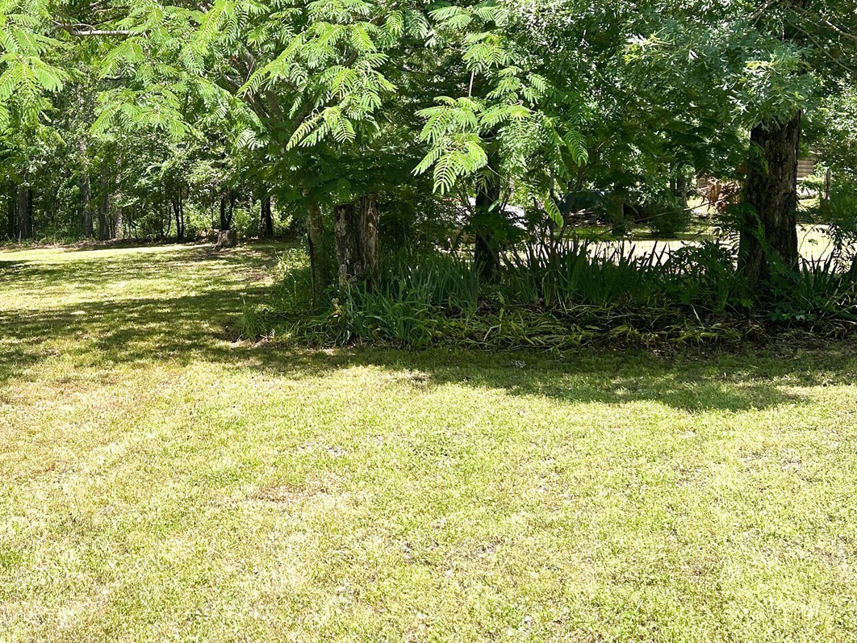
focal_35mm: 47
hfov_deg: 39.9
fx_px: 1164
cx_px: 278
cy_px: 180
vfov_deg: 30.5
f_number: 1.5
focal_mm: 5.7
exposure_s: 1/1468
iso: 50
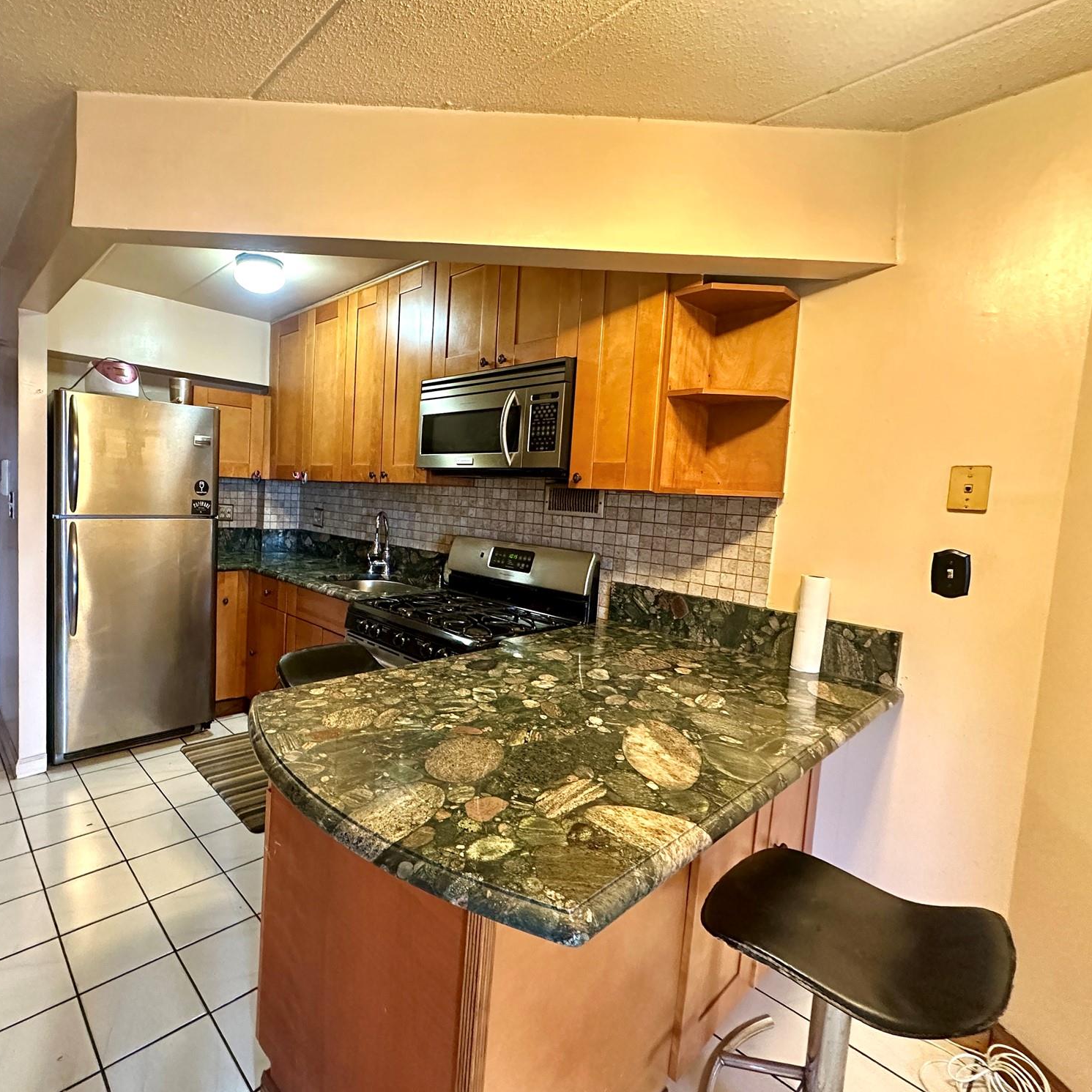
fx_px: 607
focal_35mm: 17
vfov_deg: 84.0
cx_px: 401
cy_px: 535
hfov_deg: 82.2
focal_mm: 2.22
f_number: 2.2
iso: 1000
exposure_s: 1/60
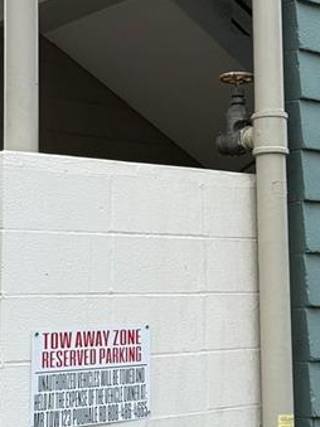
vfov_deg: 22.9
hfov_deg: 17.2
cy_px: 139
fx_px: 1048
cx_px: 272
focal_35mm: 85
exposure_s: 1/1727
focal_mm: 6.76
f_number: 1.78
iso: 100
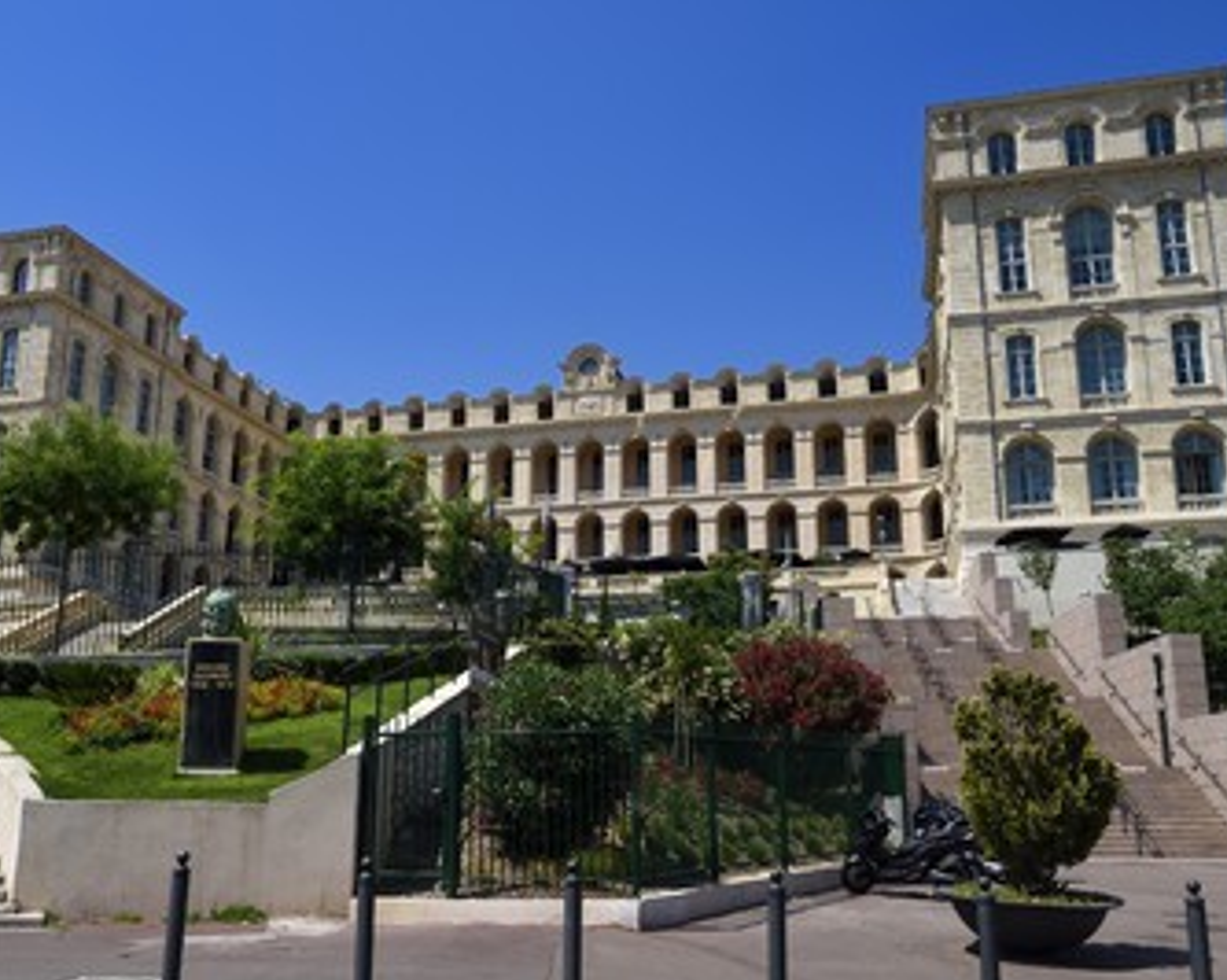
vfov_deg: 45.8
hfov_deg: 55.7
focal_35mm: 32
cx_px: 578
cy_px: 505
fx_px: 1161
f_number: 16
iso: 200
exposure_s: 1/250
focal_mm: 27
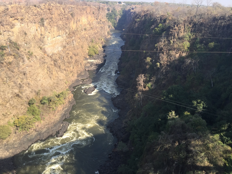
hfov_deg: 61.7
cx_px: 116
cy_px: 87
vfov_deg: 48.2
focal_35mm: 29
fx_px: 194
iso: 32
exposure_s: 1/659
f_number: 2.2
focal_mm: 4.15
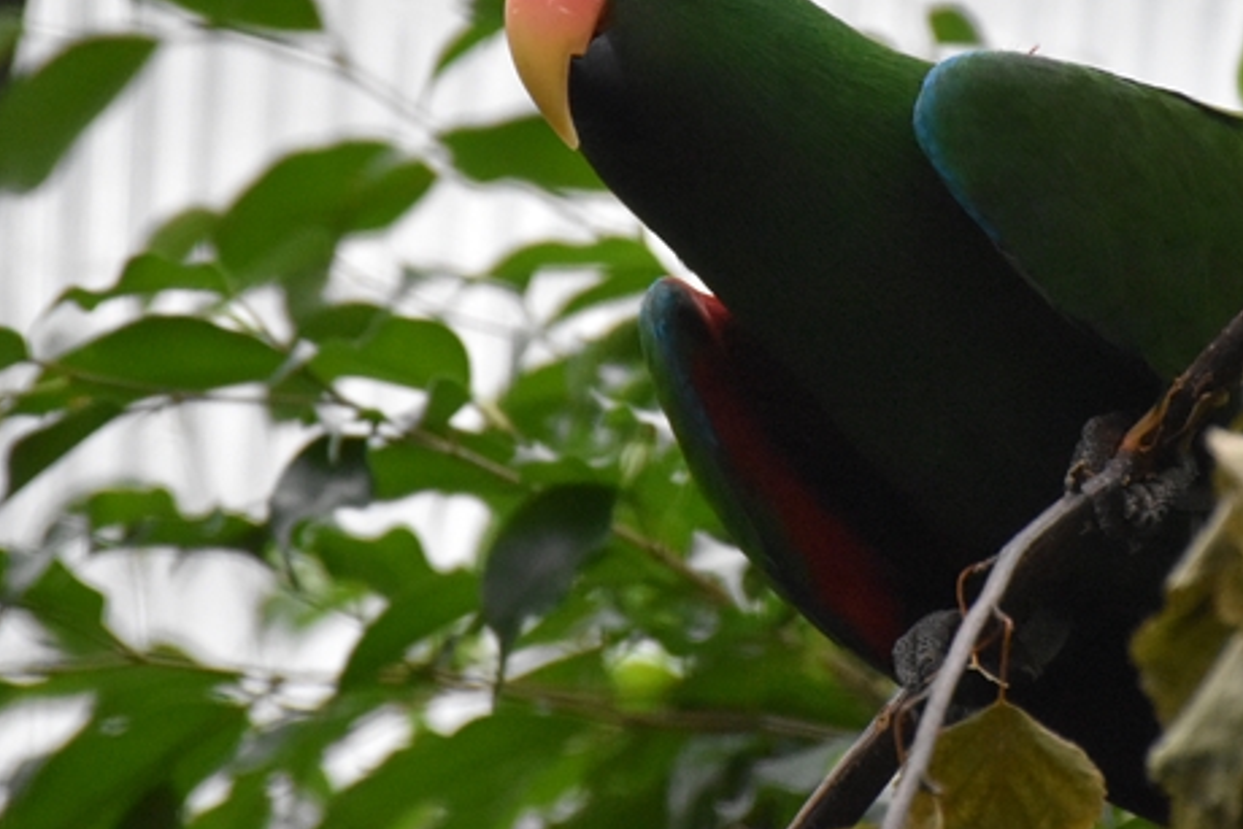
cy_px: 212
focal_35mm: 467
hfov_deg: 4.4
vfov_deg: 2.9
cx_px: 859
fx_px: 16129
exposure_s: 1/500
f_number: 5.6
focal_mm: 140
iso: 4000
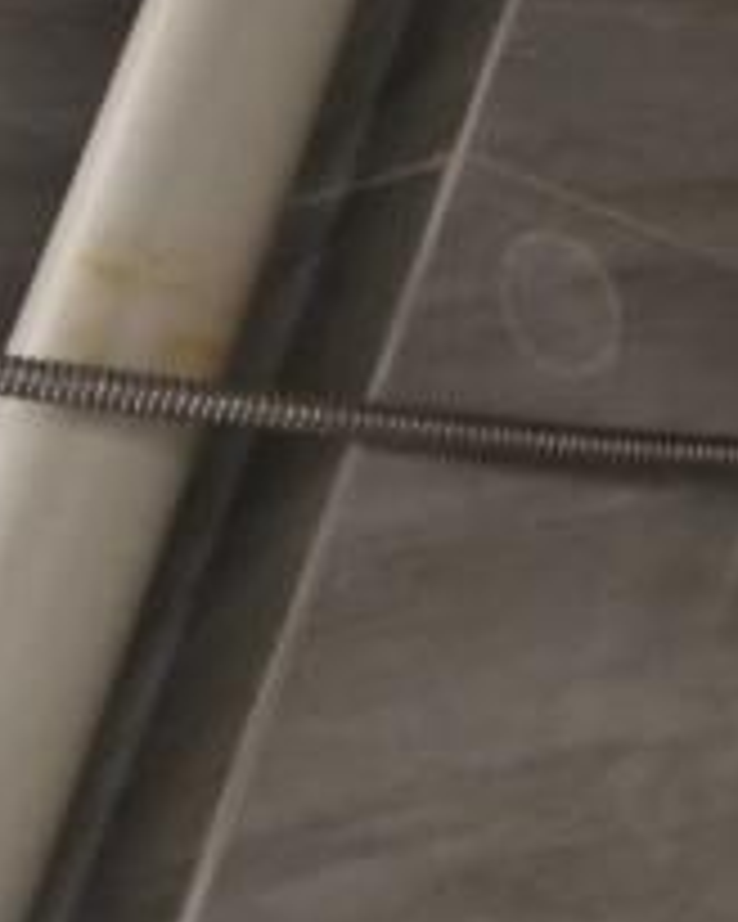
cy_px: -130
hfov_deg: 11.9
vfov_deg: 16.3
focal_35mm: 114
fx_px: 3112
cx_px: 1544
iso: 502
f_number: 1.8
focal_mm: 3.95
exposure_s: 1/33.3
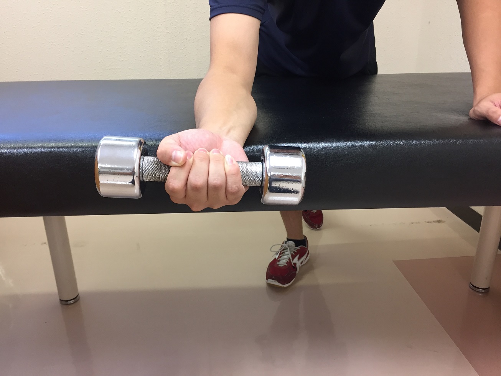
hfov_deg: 61.7
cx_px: 250
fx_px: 420
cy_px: 188
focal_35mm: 29
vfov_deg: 48.2
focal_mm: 4.15
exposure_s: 1/33
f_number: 2.2
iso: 100
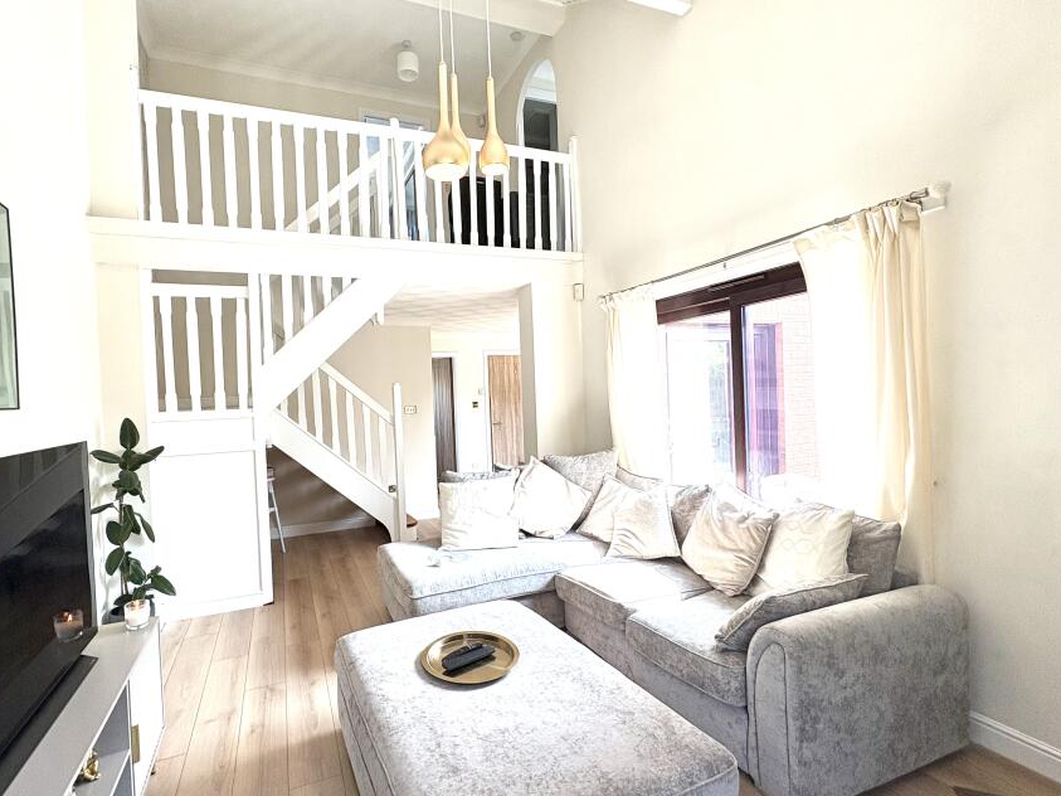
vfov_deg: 74.7
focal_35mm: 17
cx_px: 472
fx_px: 521
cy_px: 403
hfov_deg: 90.7
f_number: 2.2
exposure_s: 1/201
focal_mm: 2.22
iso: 64
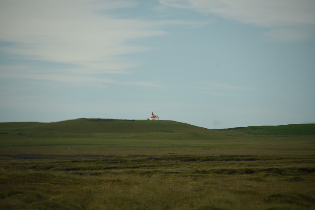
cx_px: 158
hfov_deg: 13.7
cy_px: 105
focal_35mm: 150
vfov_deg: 9.2
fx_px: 1313
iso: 400
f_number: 4
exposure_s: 1/320
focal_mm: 150
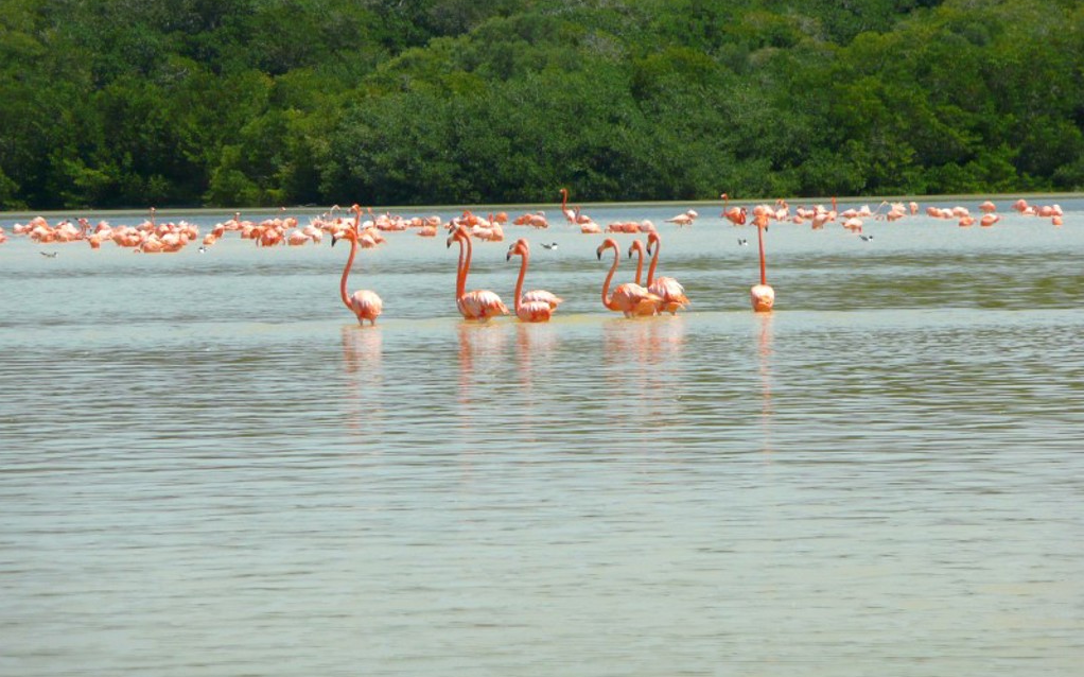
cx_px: 542
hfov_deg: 7.7
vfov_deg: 4.8
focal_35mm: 272
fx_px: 8033
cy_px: 293
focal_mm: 42
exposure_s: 1/800
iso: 100
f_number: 4.9
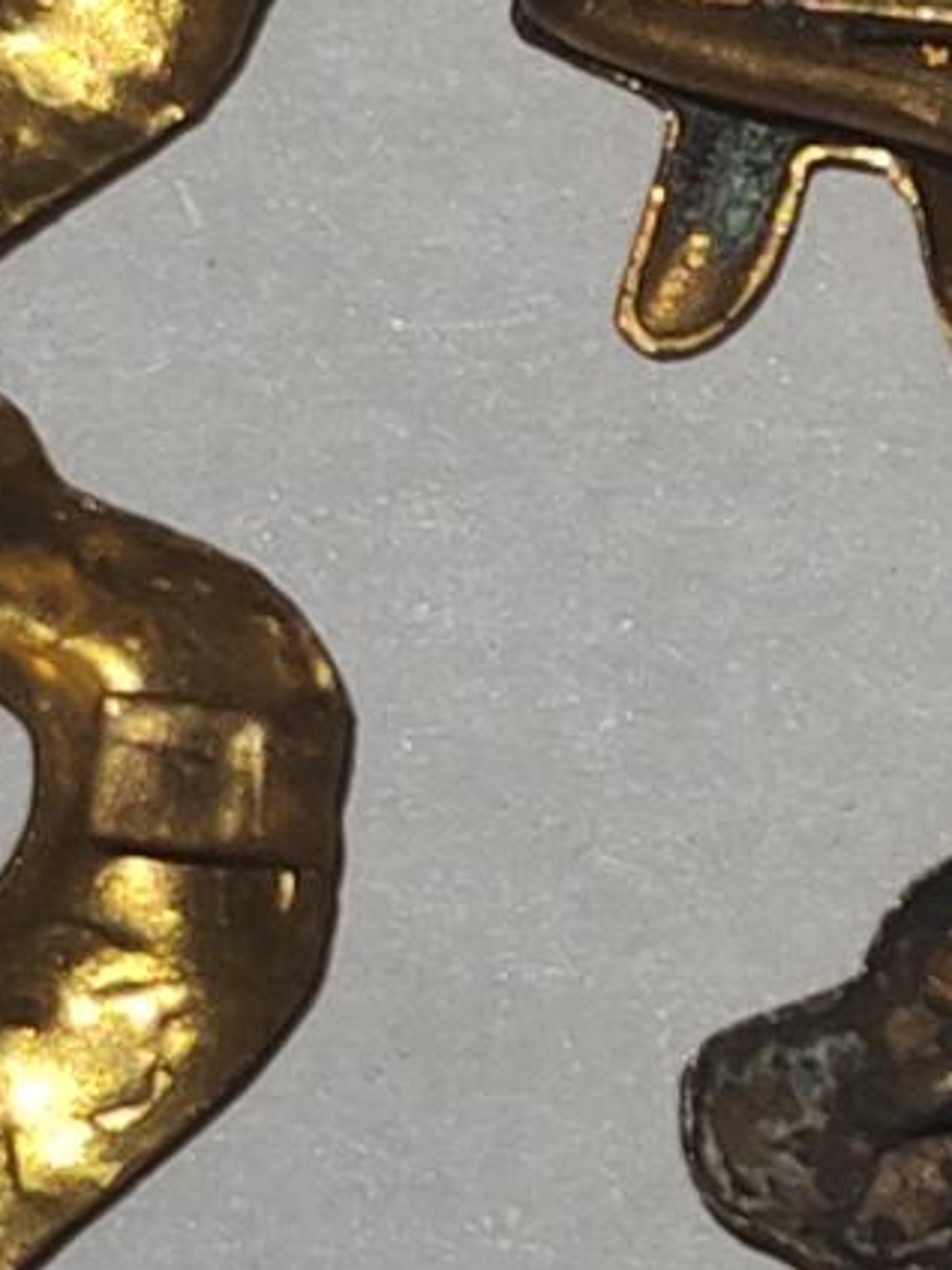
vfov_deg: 8.6
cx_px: 1141
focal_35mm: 230
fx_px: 8438
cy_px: 724
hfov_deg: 6.4
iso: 80
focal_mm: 5.52
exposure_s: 1/100
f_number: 1.95
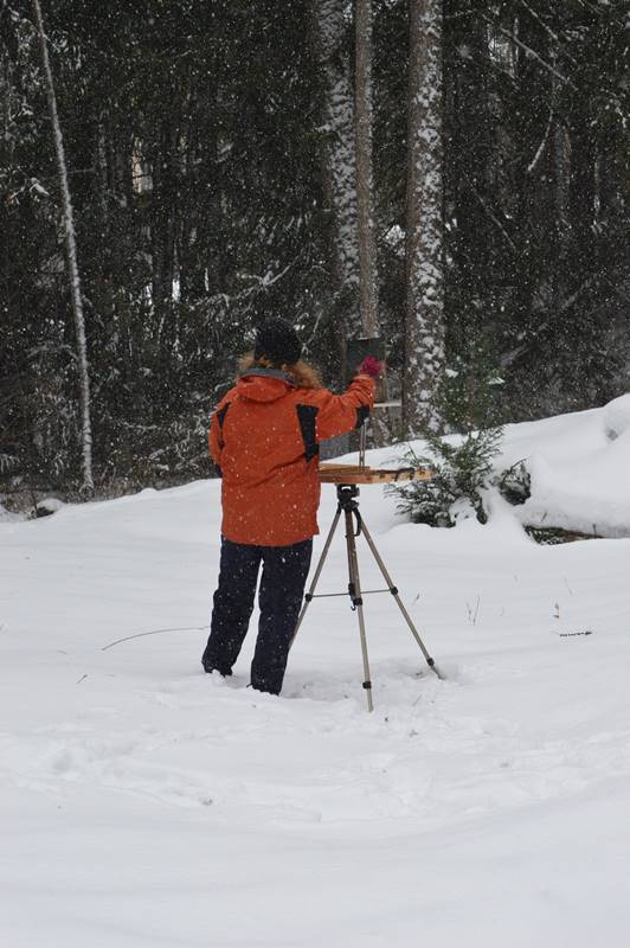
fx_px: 3155
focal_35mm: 120
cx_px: 315
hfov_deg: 11.4
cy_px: 474
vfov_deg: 17.1
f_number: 9
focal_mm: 80
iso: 400
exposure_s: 1/160
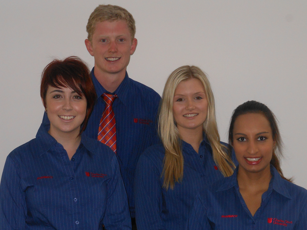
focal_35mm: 76
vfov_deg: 19.4
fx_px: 674
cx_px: 150
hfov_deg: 25.7
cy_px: 129
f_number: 5
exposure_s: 1/60
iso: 250
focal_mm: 11.2
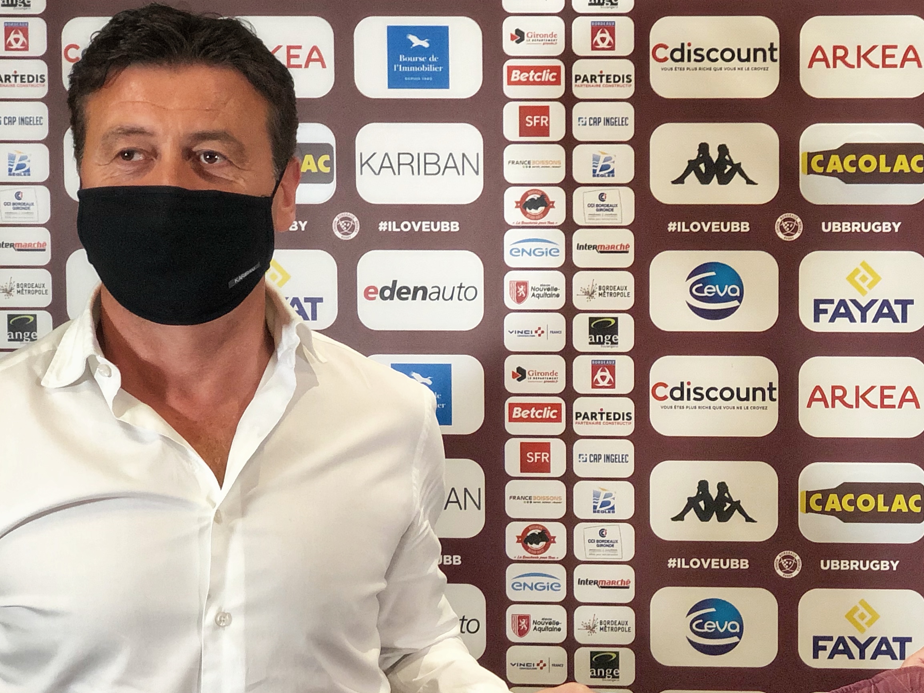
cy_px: 502
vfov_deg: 16.2
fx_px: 2429
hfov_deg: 21.2
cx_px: 795
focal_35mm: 91
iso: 64
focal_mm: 6
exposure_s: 1/50
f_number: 2.4
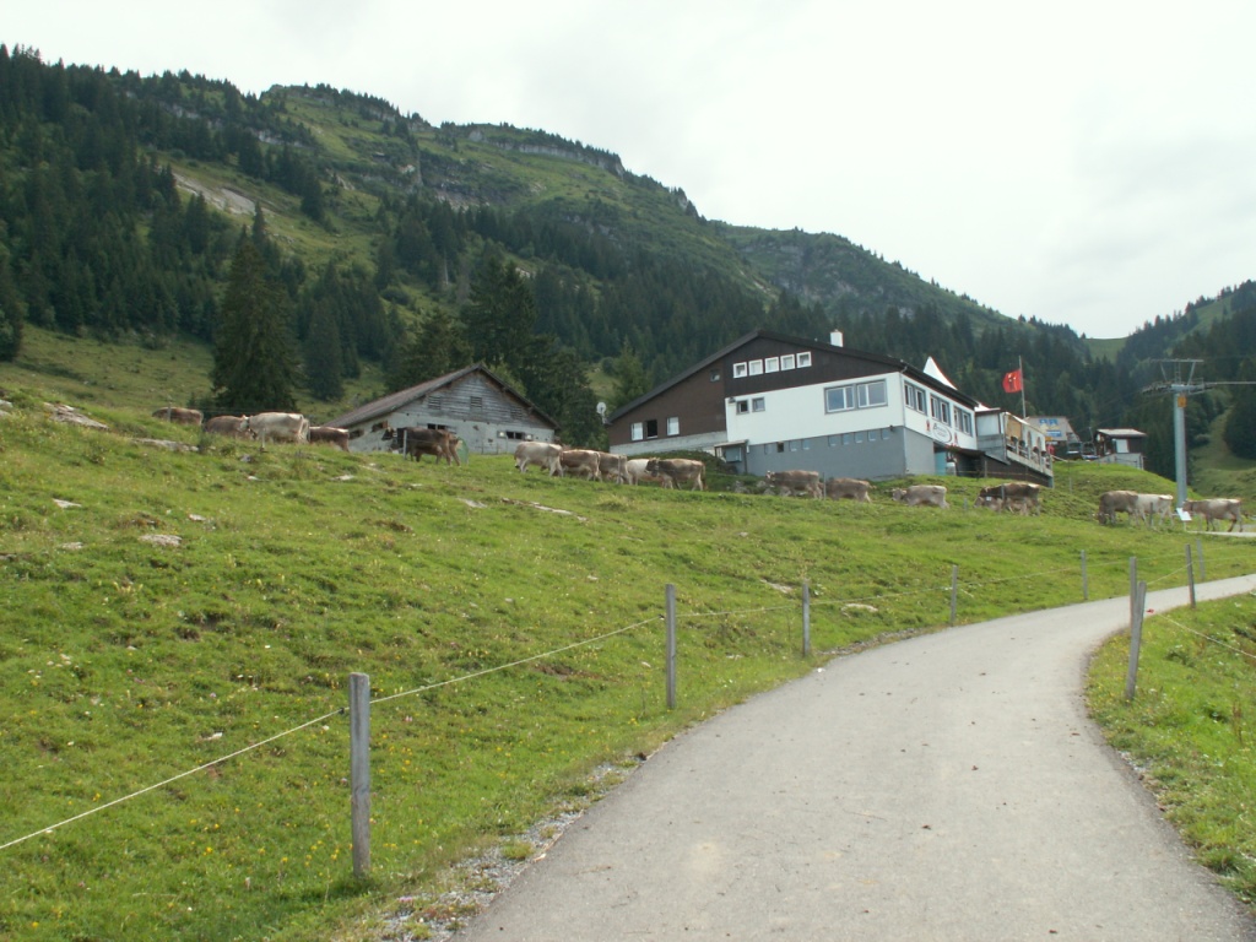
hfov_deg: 52.6
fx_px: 1270
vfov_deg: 40.7
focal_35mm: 35
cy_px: 471
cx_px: 628
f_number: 5
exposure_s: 1/100
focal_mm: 5.86
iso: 50
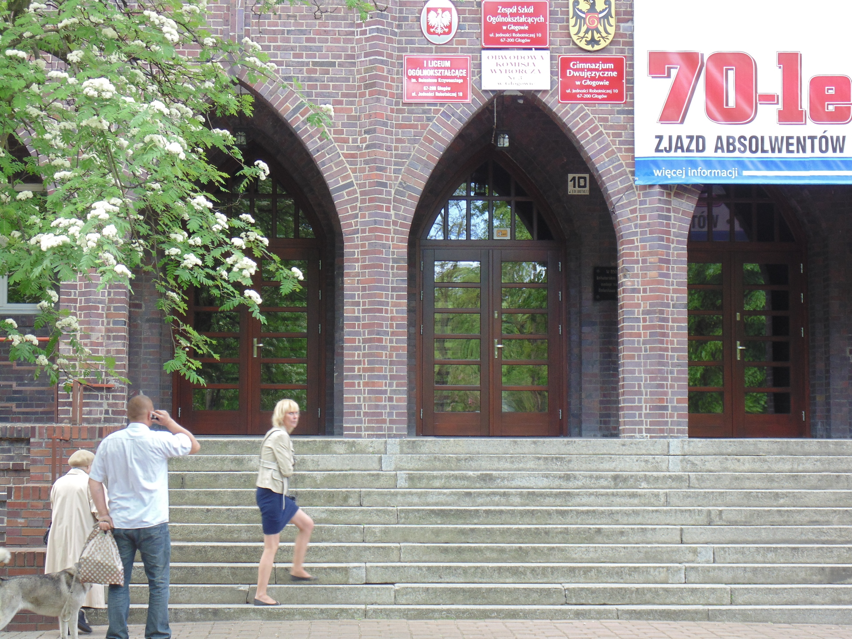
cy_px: 320
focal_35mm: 79
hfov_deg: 24.7
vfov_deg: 18.7
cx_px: 426
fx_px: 1944
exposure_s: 1/30
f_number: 4.3
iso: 80
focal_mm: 14.1
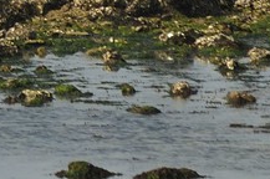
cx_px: -490
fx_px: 12424
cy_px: -462
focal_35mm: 1659
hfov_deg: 1.2
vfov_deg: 0.8
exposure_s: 1/320
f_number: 5.3
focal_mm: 150
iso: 100
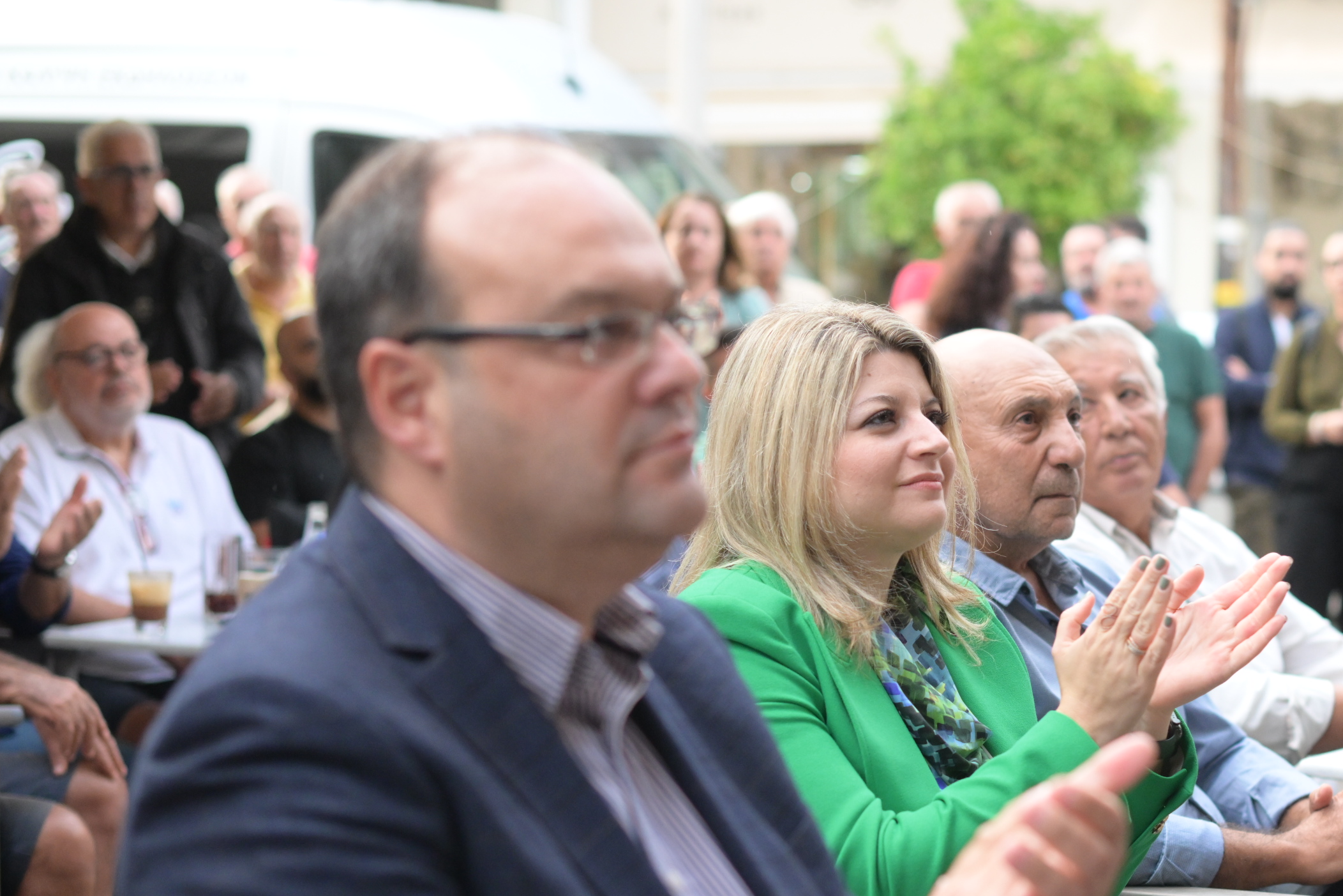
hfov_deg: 26.1
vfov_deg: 17.7
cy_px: 596
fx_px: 2873
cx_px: 952
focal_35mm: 77
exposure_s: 1/1000
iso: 2000
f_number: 2.8
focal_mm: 50
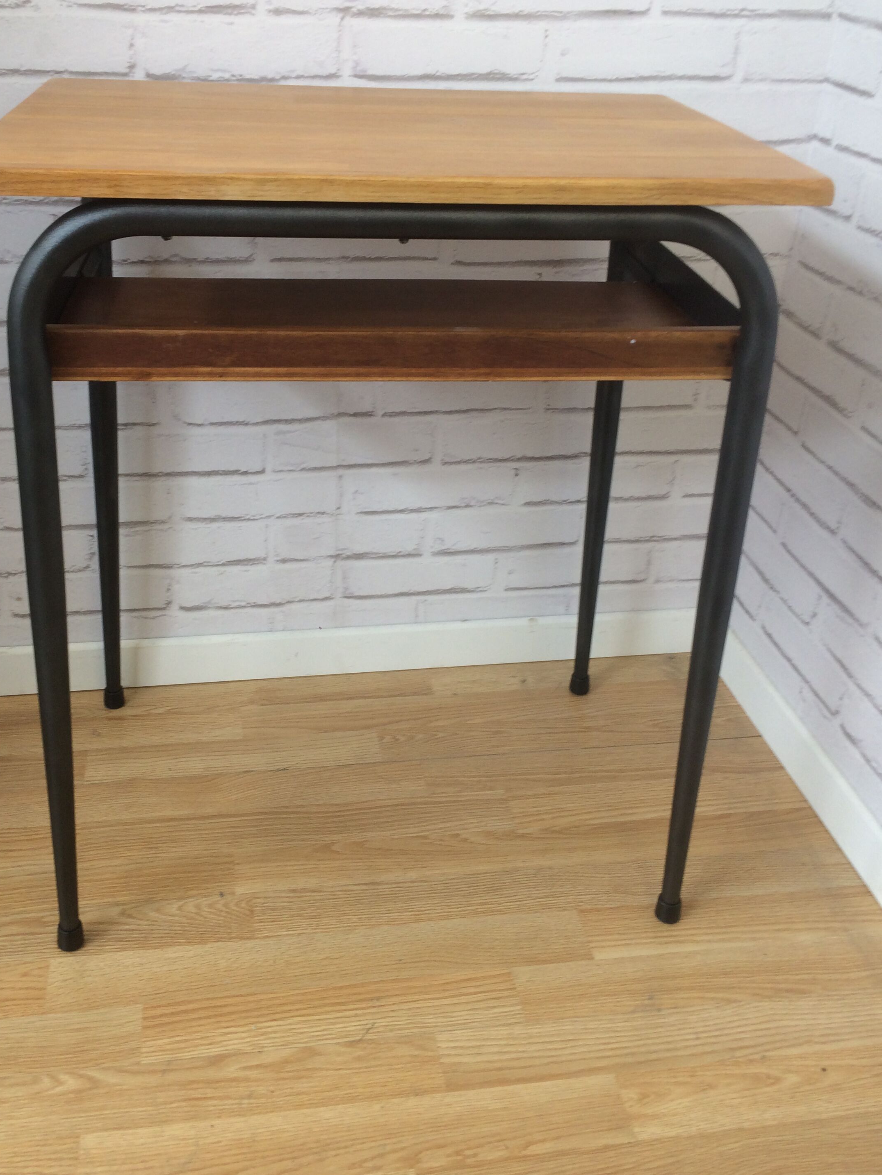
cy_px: 551
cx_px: 385
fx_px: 1121
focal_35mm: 33
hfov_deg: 42.9
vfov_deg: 55.3
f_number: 2.2
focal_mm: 4.15
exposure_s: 1/100
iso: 50
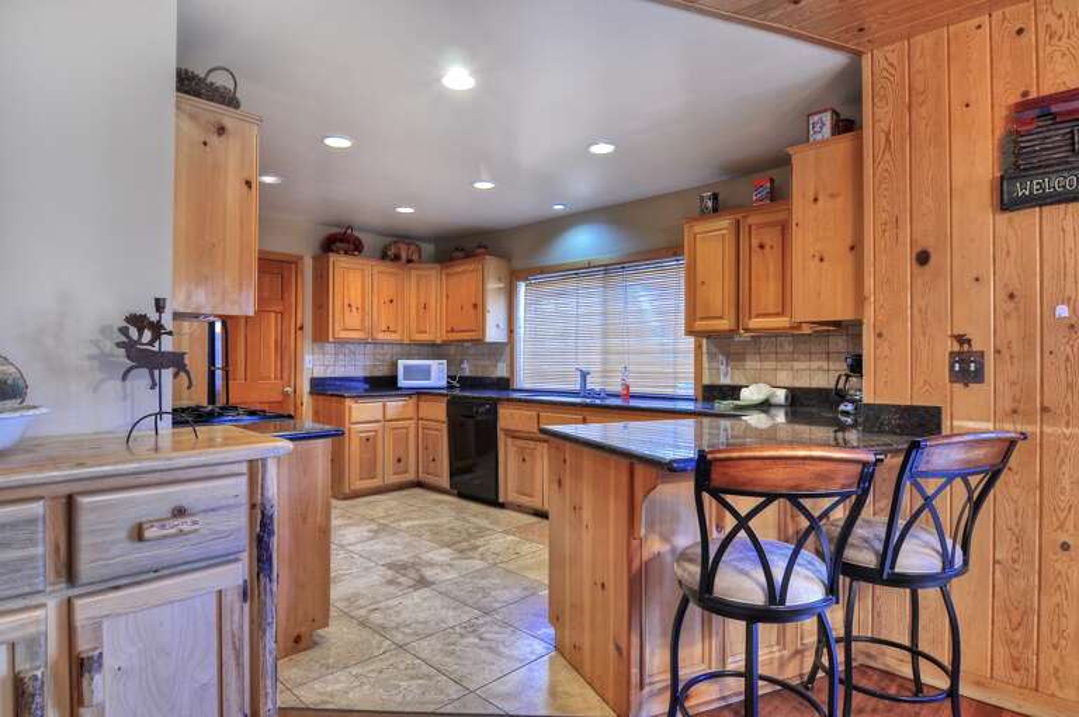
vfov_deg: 67.2
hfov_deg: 90.1
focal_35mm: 18
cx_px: 540
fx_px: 539
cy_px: 358
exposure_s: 1/3
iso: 200
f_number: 7.1
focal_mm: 12
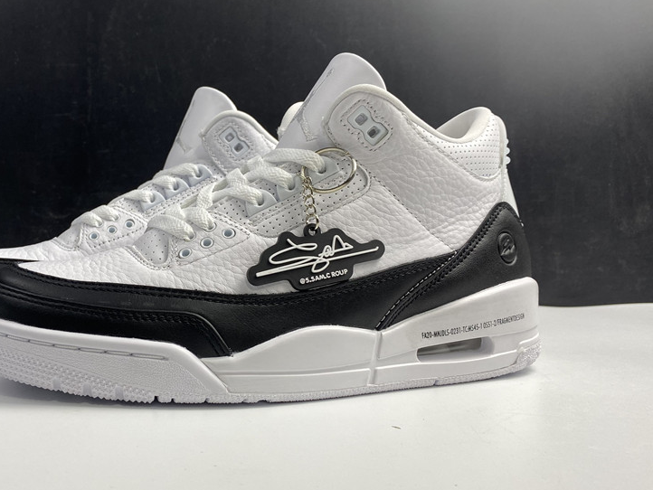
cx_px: 230
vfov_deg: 39.7
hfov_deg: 50.6
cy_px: 235
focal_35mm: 36
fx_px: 679
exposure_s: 1/100
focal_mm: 4.25
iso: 50
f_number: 1.8
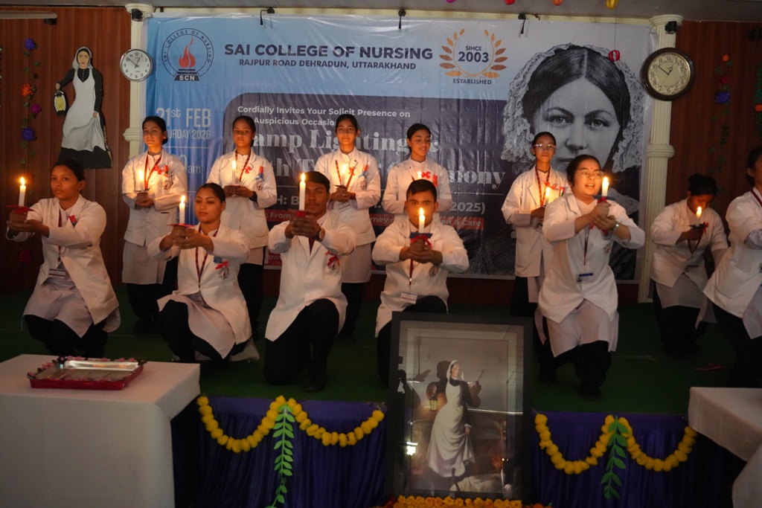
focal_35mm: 28
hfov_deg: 65.5
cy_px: 254
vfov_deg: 46.4
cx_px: 381
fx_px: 593
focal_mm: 28
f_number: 3.5
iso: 12800
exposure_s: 1/125
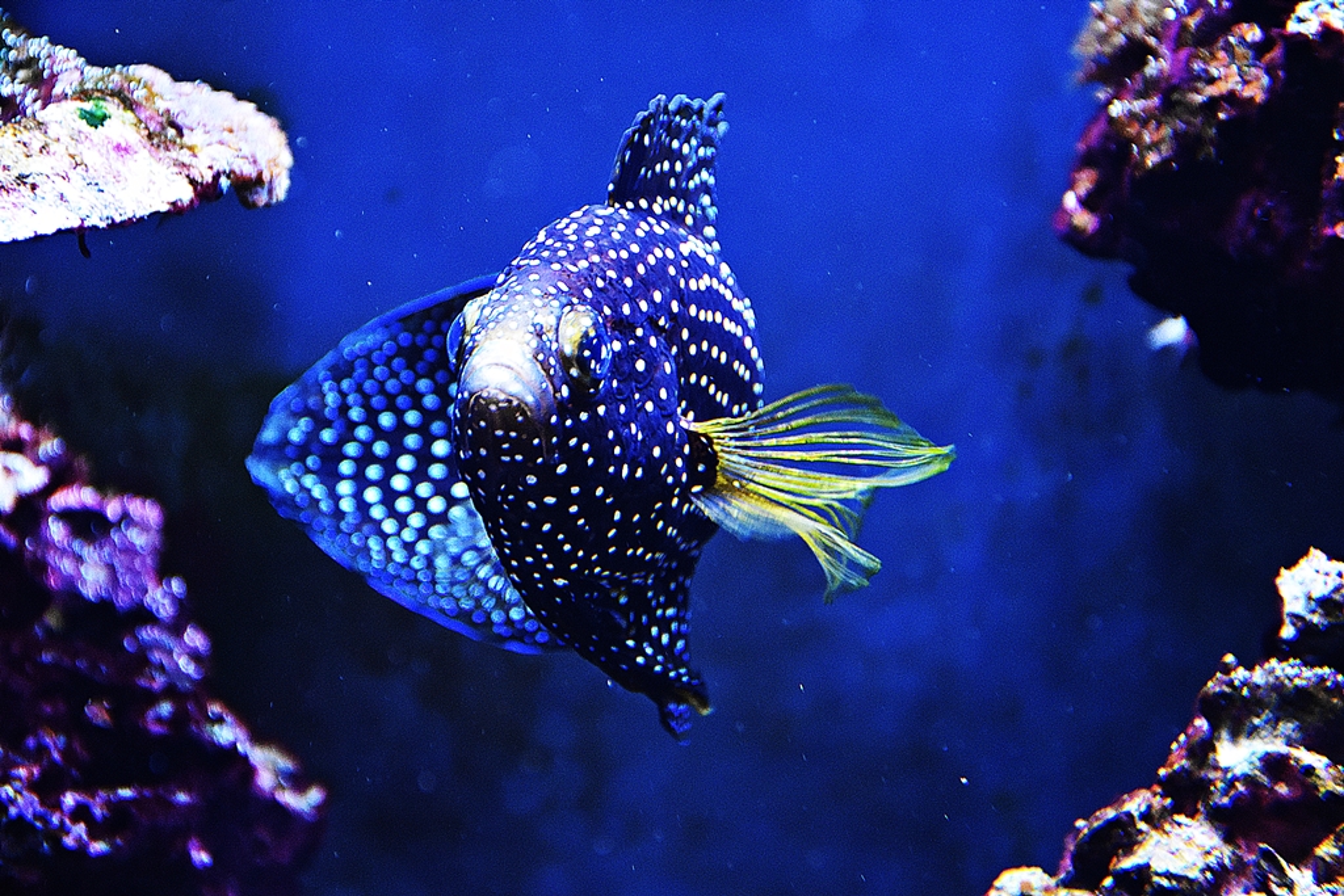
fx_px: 4200
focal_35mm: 112
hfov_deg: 18.2
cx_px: 672
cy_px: 448
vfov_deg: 12.2
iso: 3600
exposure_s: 1/125
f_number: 5
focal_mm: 75
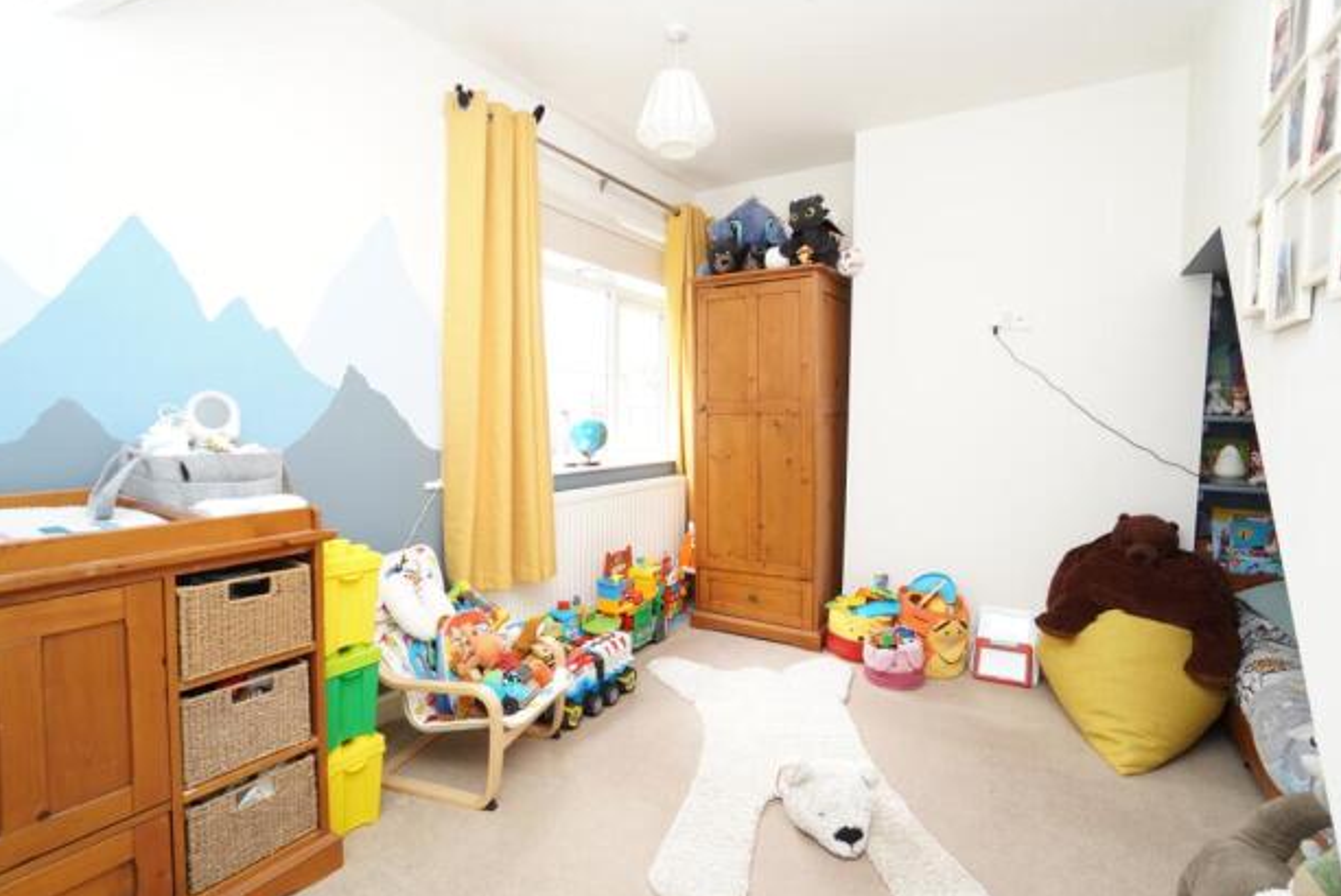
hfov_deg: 96.7
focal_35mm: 16
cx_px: 676
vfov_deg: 73.9
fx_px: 597
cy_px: 449
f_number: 4.5
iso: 500
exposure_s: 1/60
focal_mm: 10
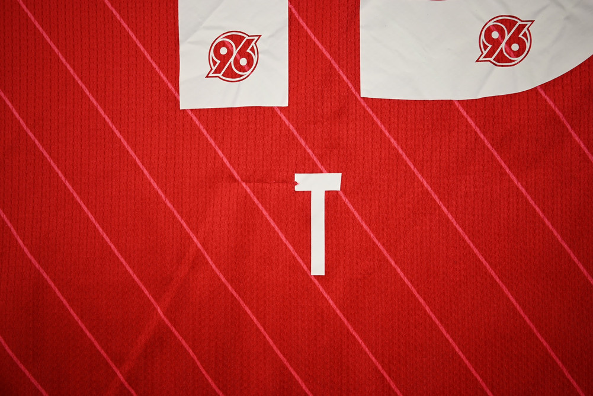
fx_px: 544
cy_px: 198
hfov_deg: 57.2
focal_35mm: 33
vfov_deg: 40.0
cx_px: 296
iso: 200
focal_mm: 33
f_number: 4.8
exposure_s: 1/125
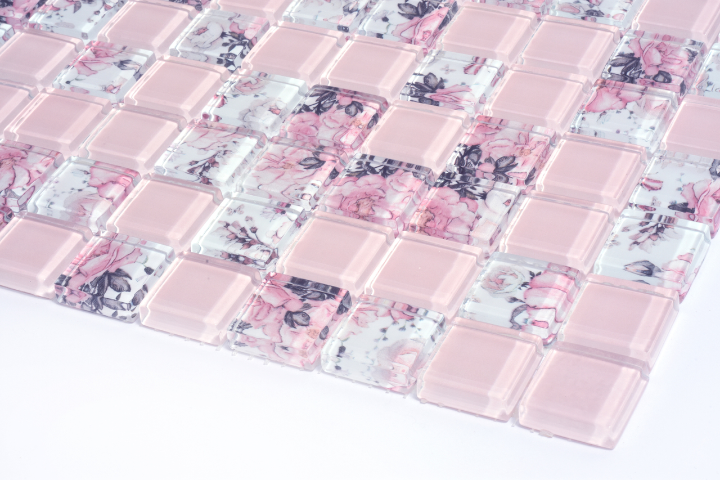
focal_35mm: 75
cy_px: 240
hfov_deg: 27.0
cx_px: 360
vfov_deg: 18.2
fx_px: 1500
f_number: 22
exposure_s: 1/160
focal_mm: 50
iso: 400
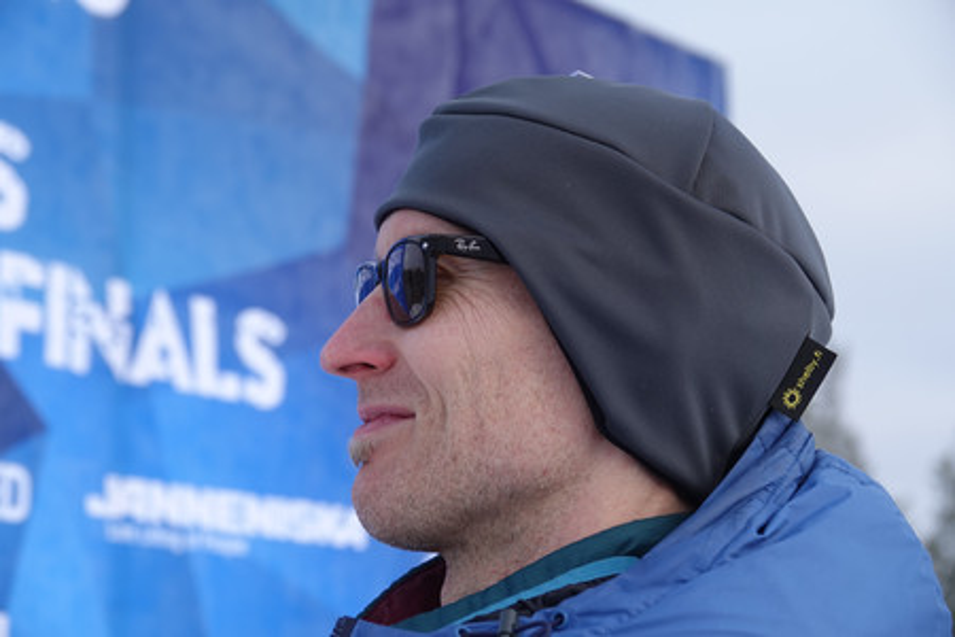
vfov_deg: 12.8
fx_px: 2838
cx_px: 478
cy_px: 318
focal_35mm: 107
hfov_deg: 19.1
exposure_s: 1/320
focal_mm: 39.42
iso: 100
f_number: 4
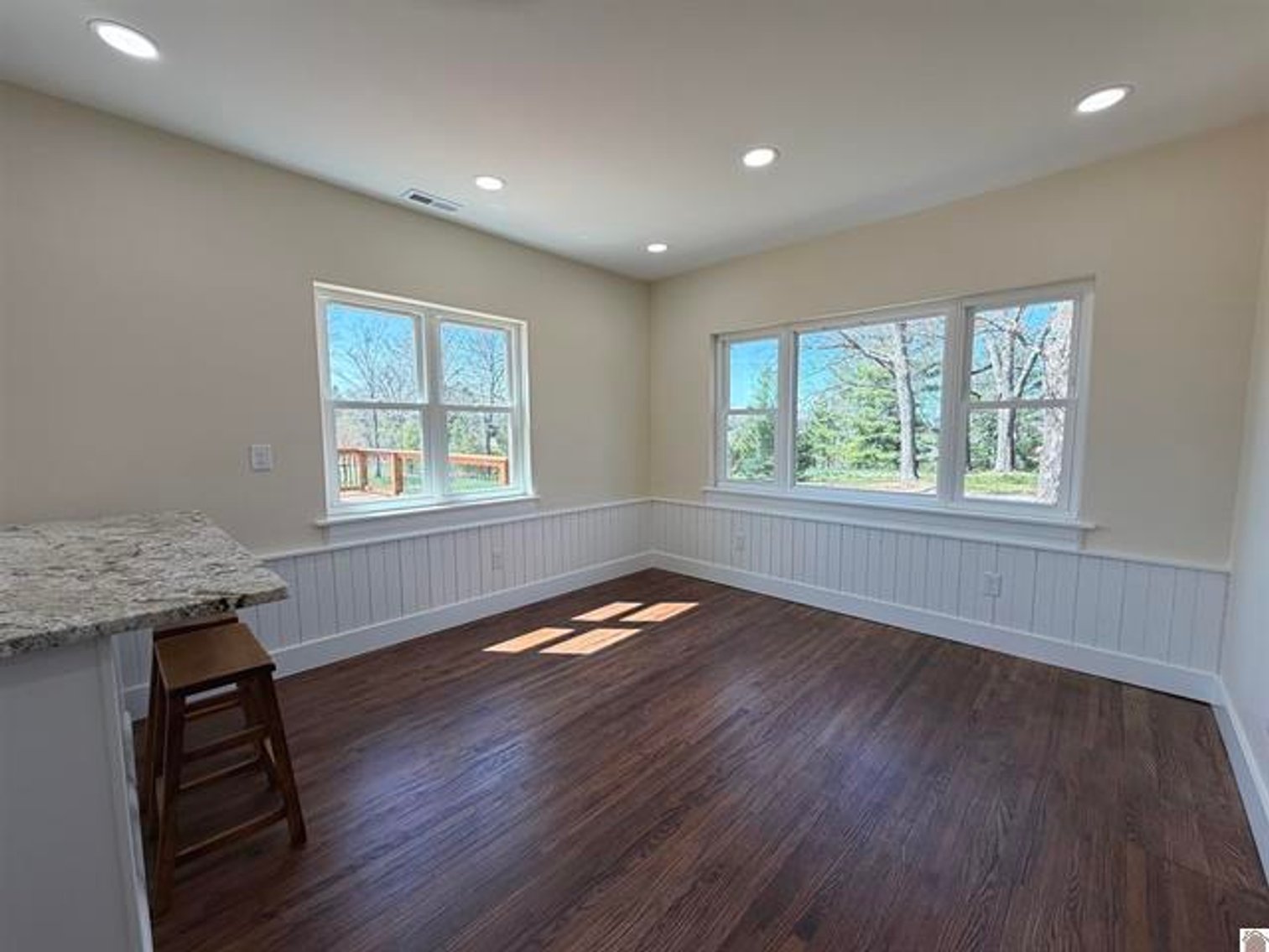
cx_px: 634
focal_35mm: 14
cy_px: 476
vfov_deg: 85.7
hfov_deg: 102.1
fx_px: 513
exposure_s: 1/203
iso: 40
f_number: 2.2
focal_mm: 2.22
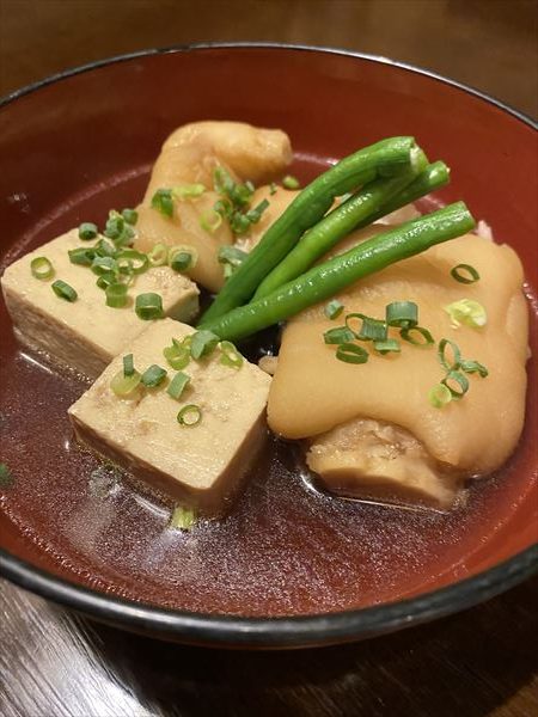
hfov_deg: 53.1
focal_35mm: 26
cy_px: 358
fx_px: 539
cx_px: 269
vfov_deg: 67.3
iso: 500
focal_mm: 4.25
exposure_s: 1/40
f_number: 1.8
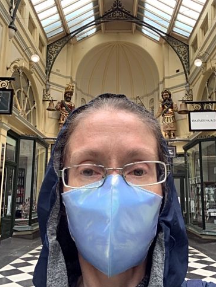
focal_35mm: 32
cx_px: 110
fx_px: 266
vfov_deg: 56.8
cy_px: 148
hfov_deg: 44.2
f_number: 2.4
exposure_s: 1/120
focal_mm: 2.15
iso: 125
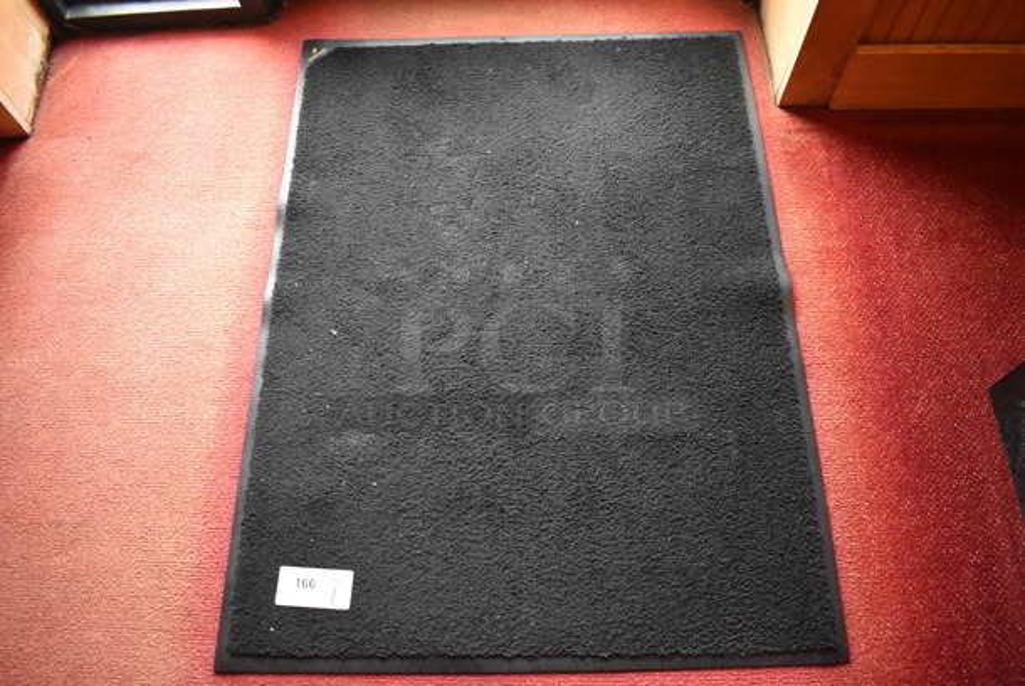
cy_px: 343
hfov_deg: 67.3
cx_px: 512
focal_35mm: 27
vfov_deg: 48.0
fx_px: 769
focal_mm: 18
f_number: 3.5
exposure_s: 1/125
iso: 2200
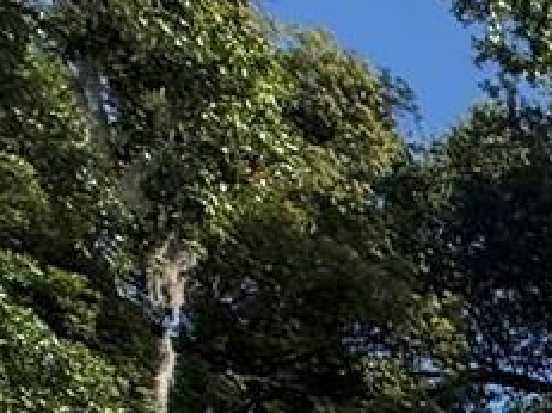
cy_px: 1043
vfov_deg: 11.8
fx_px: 1546
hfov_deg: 13.2
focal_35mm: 97
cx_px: 1427
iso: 50
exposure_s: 1/2024
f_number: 2.2
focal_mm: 2.22
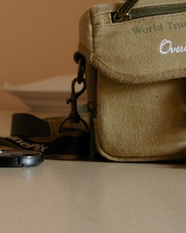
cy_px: 50
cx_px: 10
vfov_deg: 17.3
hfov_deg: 13.9
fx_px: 756
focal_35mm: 110
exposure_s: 1/20
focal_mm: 26
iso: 800
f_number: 5.6
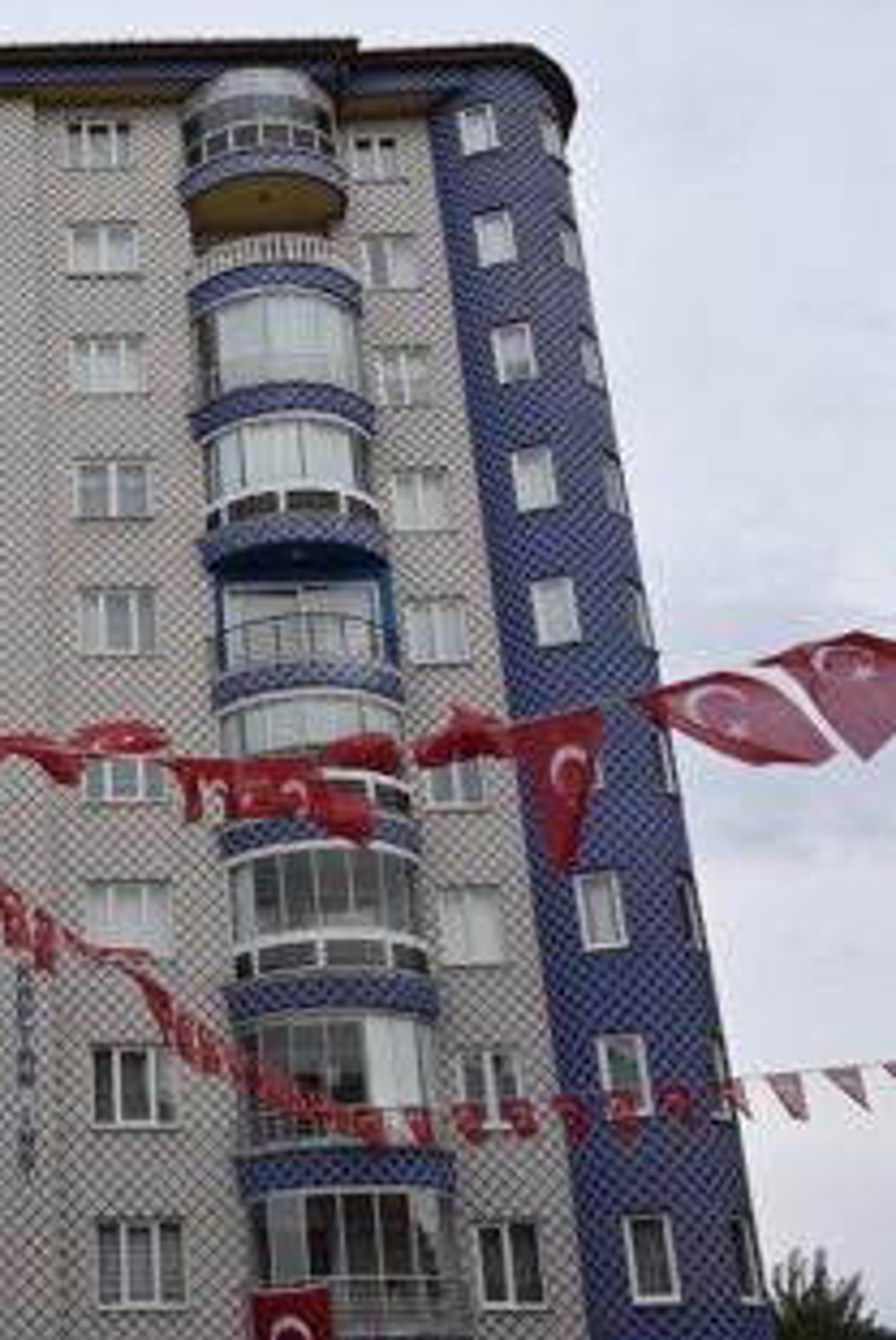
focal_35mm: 50
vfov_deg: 39.6
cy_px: 668
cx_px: -34
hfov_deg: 25.5
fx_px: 1862
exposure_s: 1/500
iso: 360
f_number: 8
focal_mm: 22
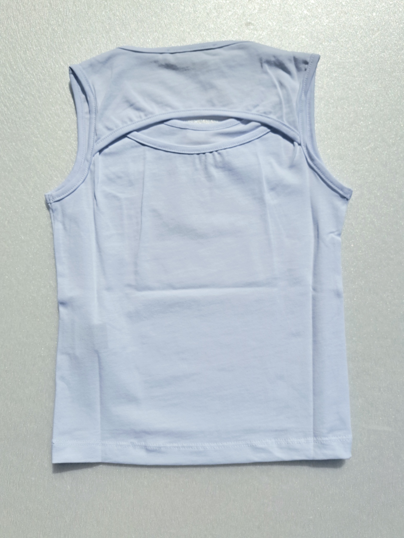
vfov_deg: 71.6
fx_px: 373
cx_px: 202
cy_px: 269
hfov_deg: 56.8
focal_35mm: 24
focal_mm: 5.23
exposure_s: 1/10000
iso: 50
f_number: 1.8
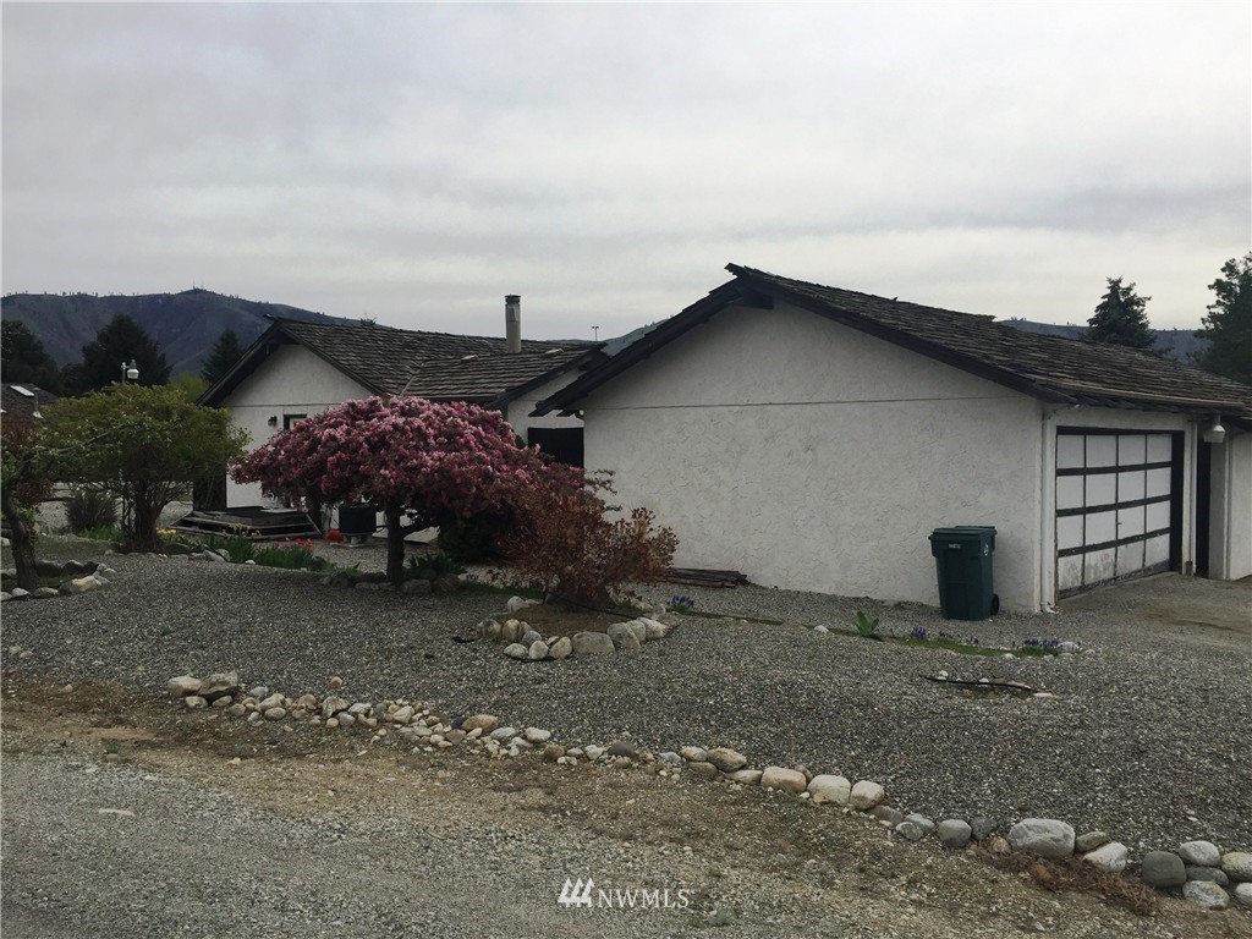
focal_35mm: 29
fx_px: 1049
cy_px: 470
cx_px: 626
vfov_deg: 48.2
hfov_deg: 61.7
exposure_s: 1/2825
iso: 32
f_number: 2.2
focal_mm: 4.15
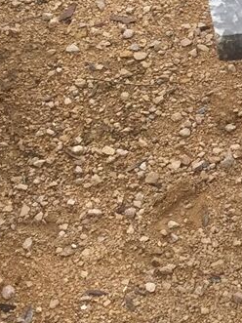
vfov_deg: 13.4
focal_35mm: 143
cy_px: -66
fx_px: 1334
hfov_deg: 9.3
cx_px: 567
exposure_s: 1/113
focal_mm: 4.15
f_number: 2.2
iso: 32
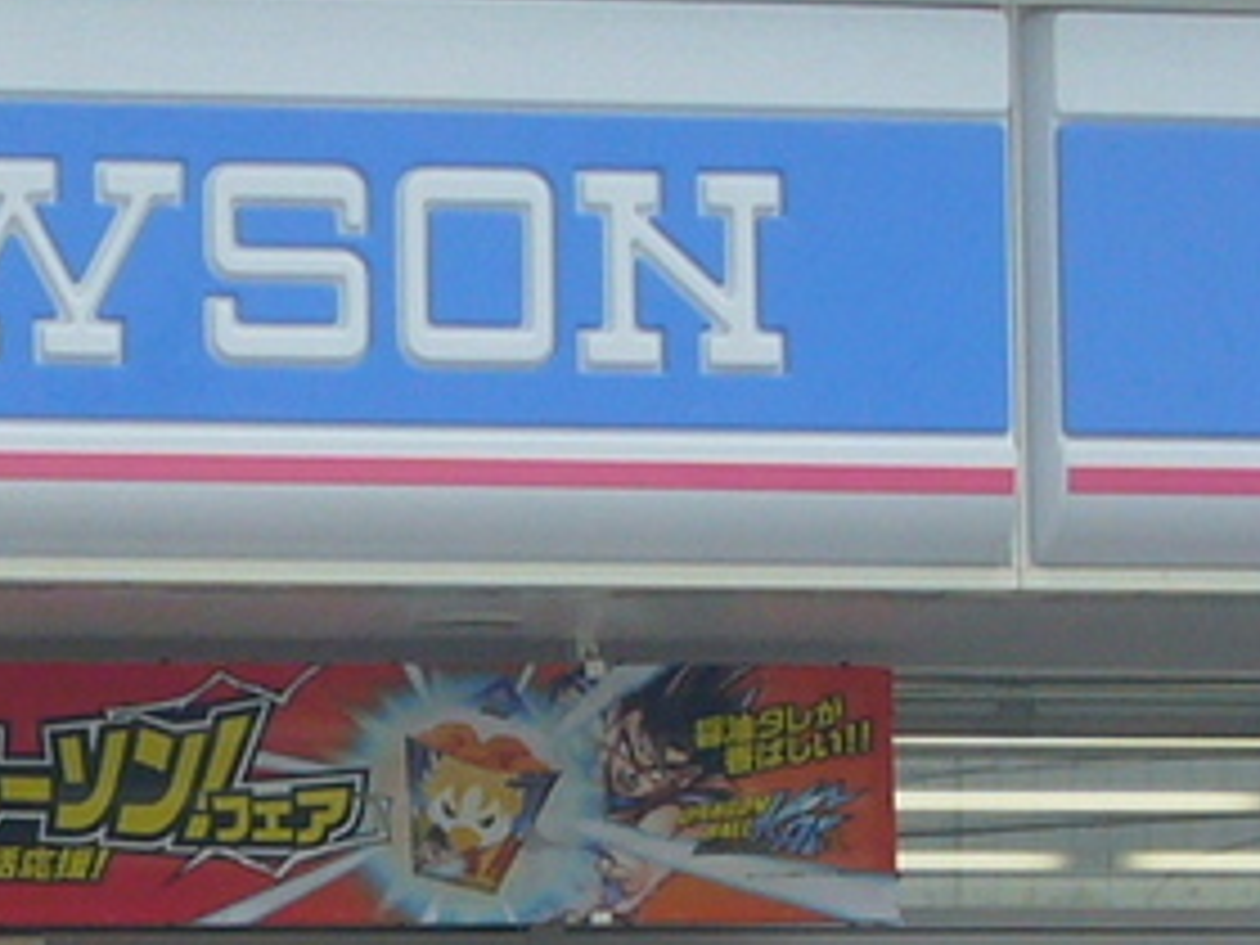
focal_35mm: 271
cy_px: 1080
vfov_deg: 5.5
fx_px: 9864
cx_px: 45
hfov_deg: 7.3
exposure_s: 1/200
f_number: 8
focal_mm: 8.8
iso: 80
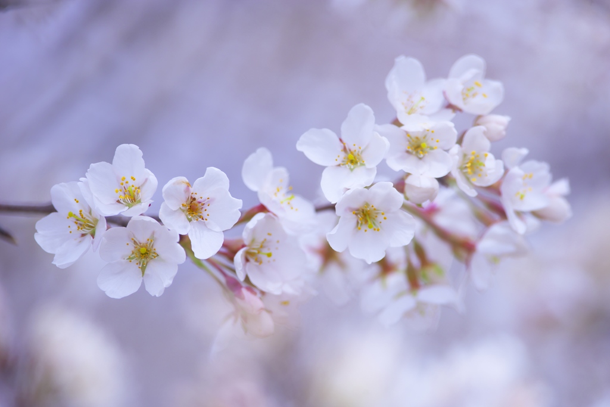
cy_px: 204
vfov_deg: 4.6
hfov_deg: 6.9
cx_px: 305
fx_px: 5084
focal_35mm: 300
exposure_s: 1/1000
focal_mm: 300
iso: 200
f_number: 5.6
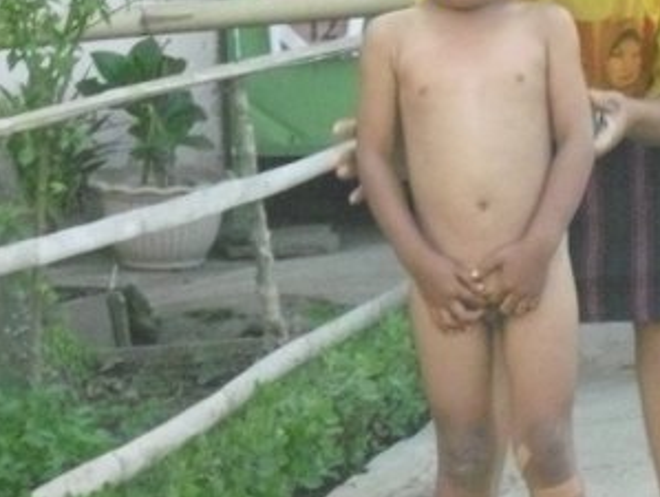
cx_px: 450
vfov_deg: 4.9
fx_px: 5765
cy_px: 38
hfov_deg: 6.5
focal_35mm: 302
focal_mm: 18.6
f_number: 5.2
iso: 800
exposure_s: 1/100
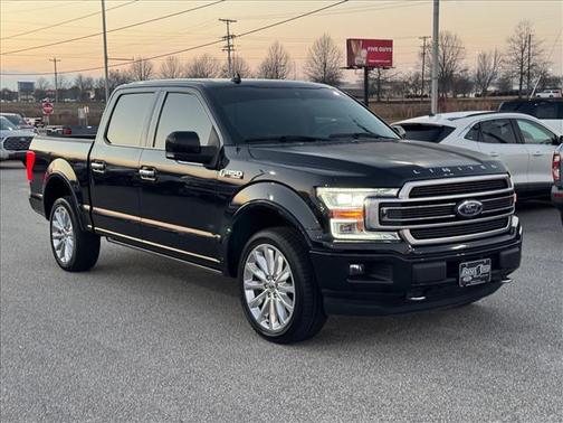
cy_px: 212
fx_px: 781
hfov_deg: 39.7
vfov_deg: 30.3
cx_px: 282
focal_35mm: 48
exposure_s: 1/83
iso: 100
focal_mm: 6.76
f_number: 1.78
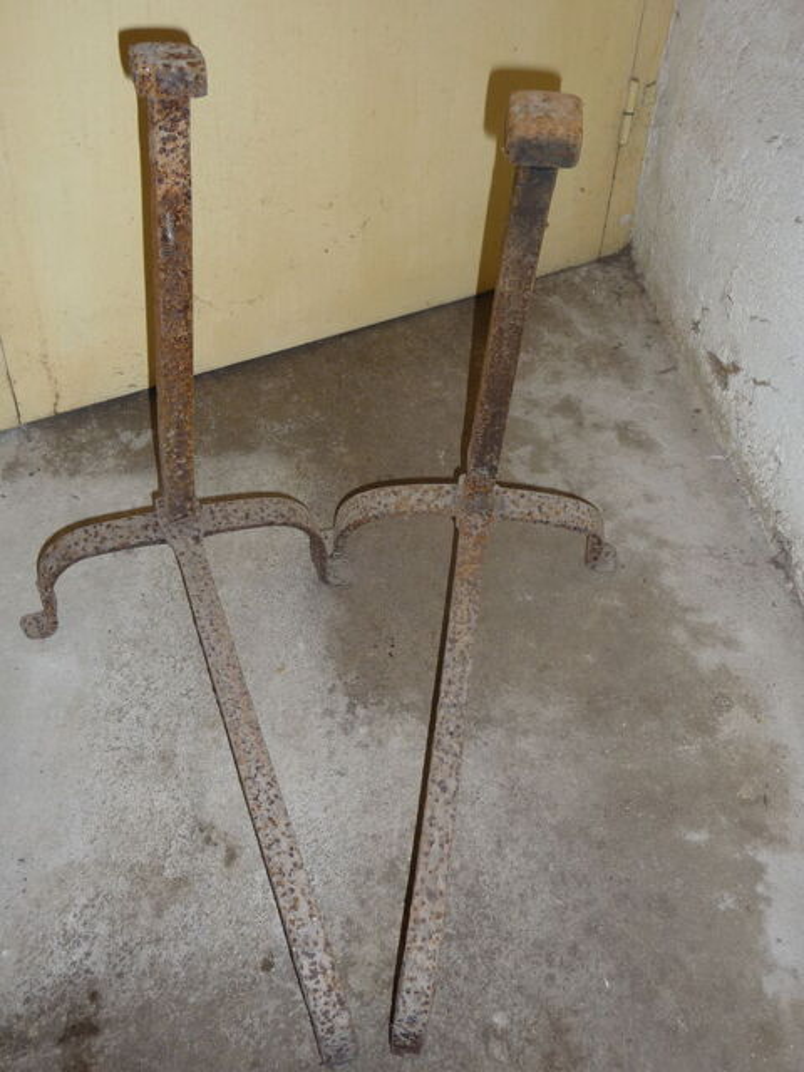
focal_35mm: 34
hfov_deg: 41.8
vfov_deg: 54.0
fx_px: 1053
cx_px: 402
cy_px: 536
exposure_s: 1/30
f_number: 3.6
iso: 100
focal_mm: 5.6
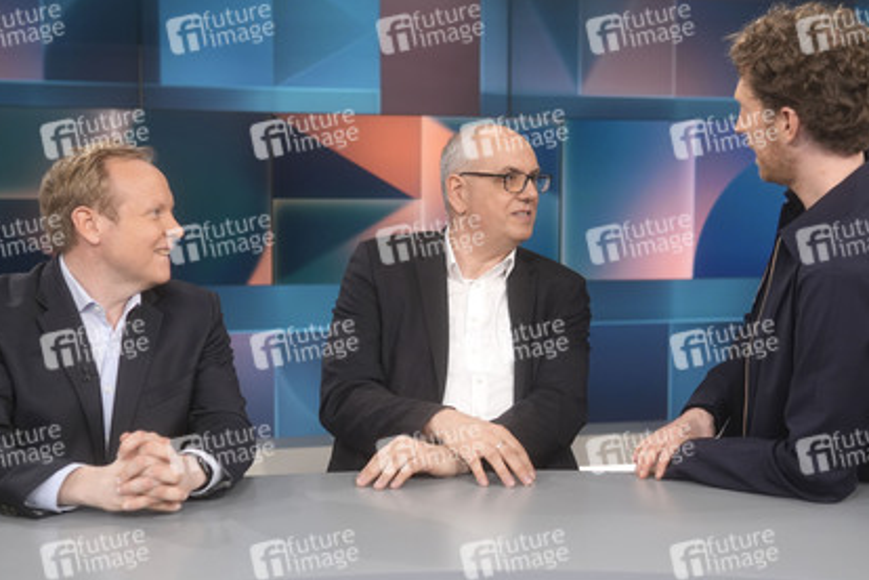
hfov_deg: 40.3
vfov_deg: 27.5
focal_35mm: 49
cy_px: 292
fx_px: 1183
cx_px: 459
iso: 640
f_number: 2.2
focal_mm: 30
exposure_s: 1/160
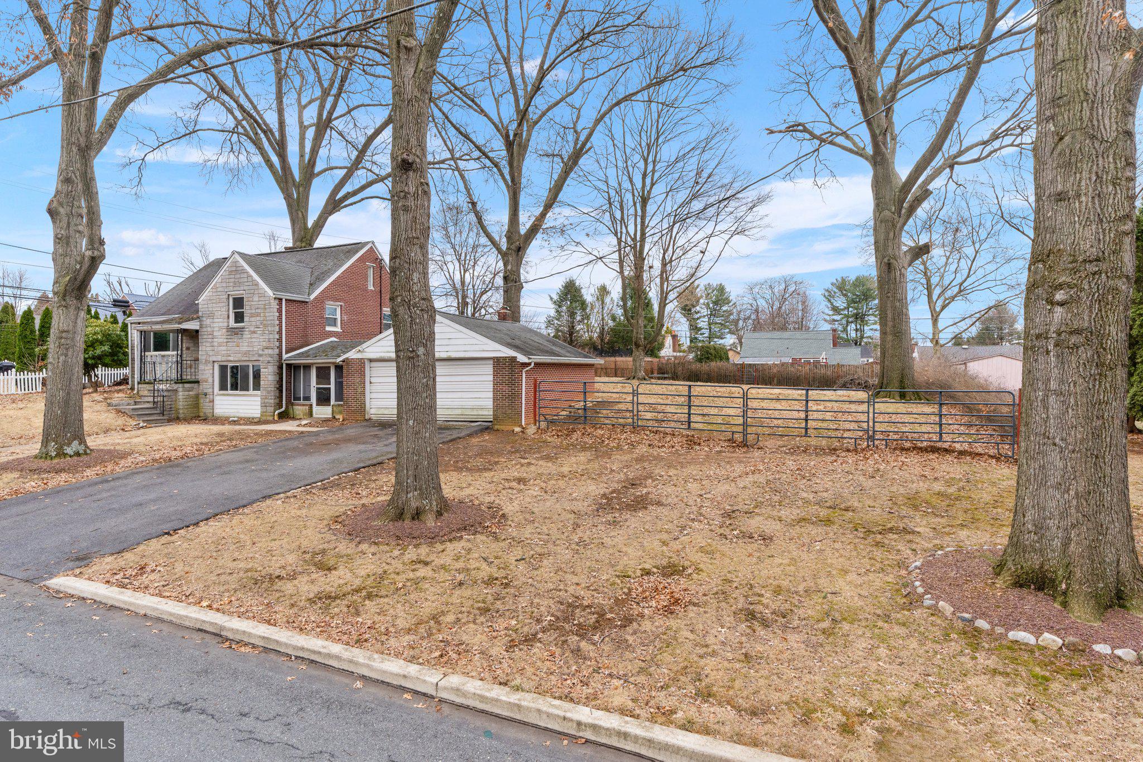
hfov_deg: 86.9
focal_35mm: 19
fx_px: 603
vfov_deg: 64.5
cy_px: 381
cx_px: 572
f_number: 7.1
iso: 320
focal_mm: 19
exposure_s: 1/400
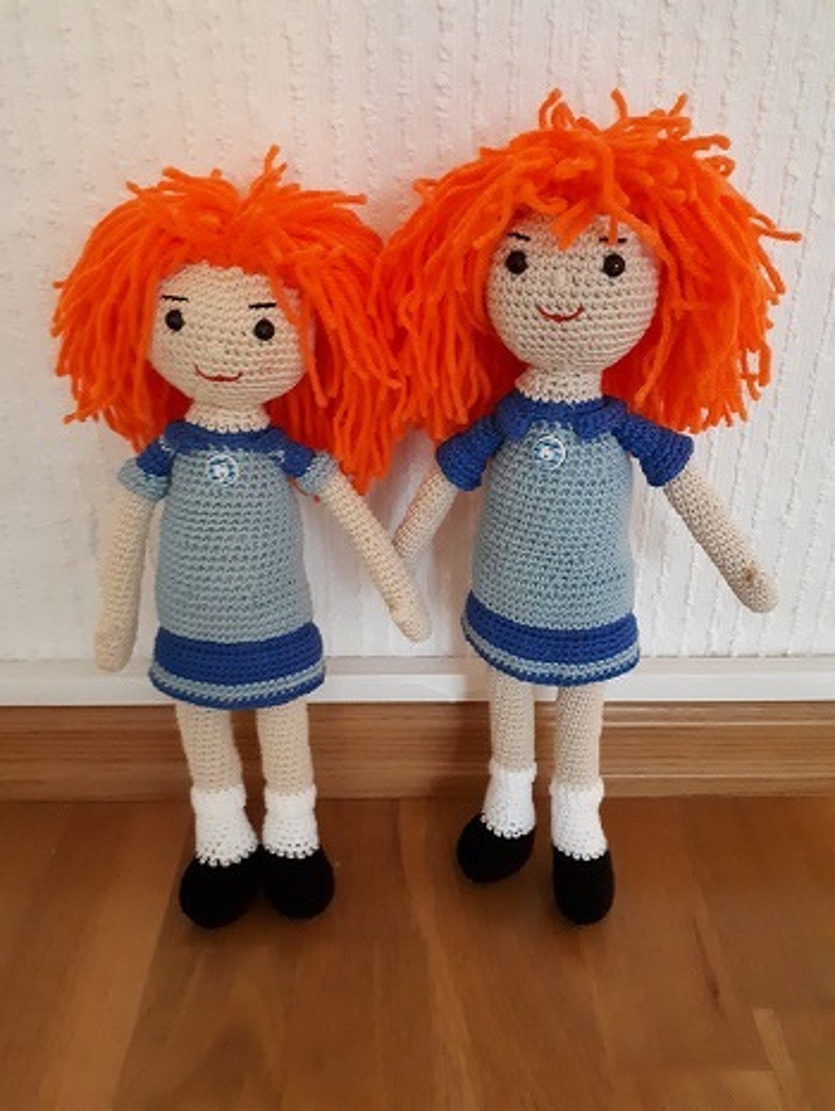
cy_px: 556
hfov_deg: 51.4
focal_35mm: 27
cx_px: 418
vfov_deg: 65.3
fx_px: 868
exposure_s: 1/17
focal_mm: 3.6
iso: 1000
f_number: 1.9
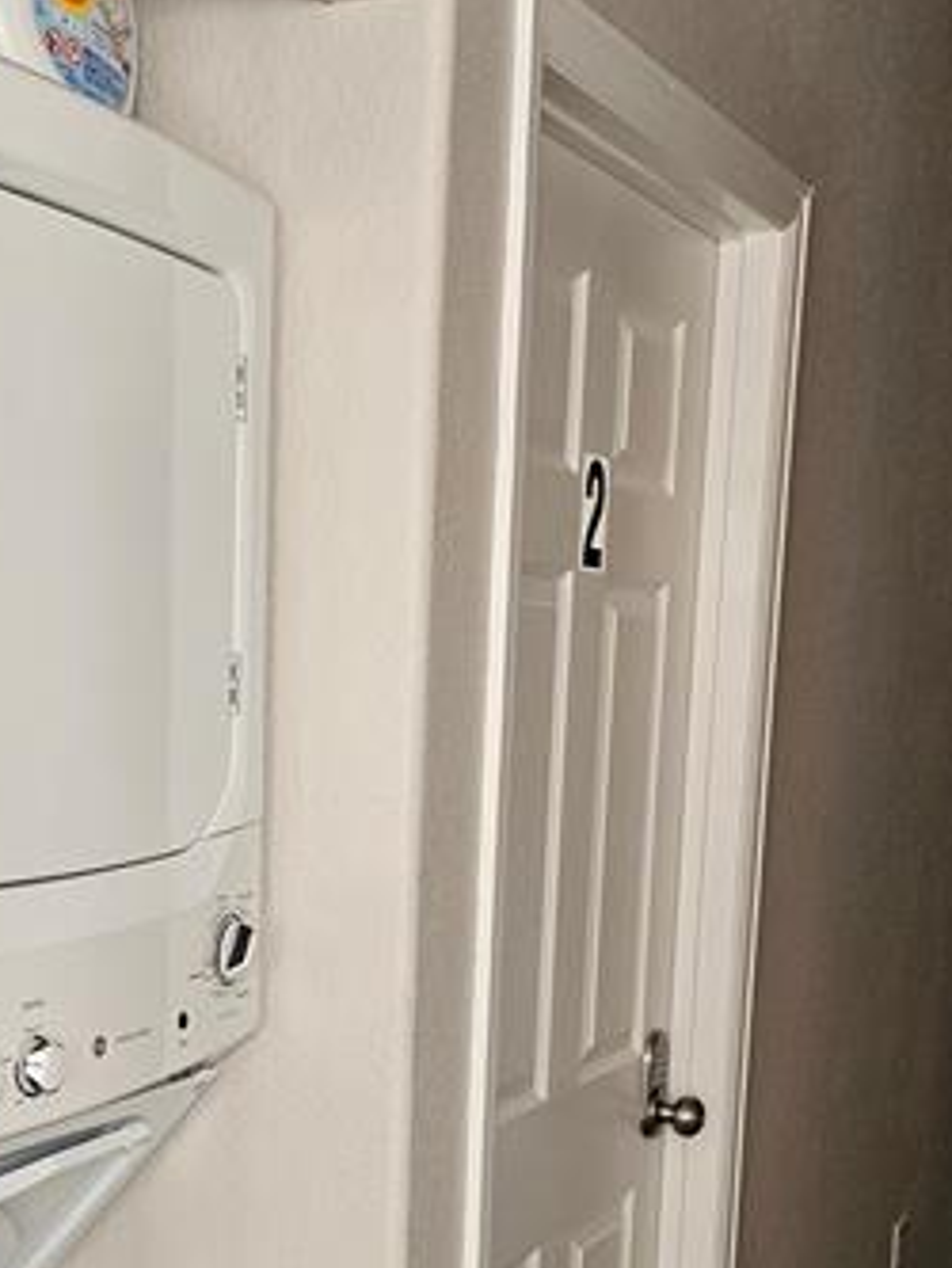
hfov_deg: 27.5
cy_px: 998
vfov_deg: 35.1
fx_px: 1942
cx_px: 367
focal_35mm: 53
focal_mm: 5.4
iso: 200
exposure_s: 1/120
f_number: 1.8
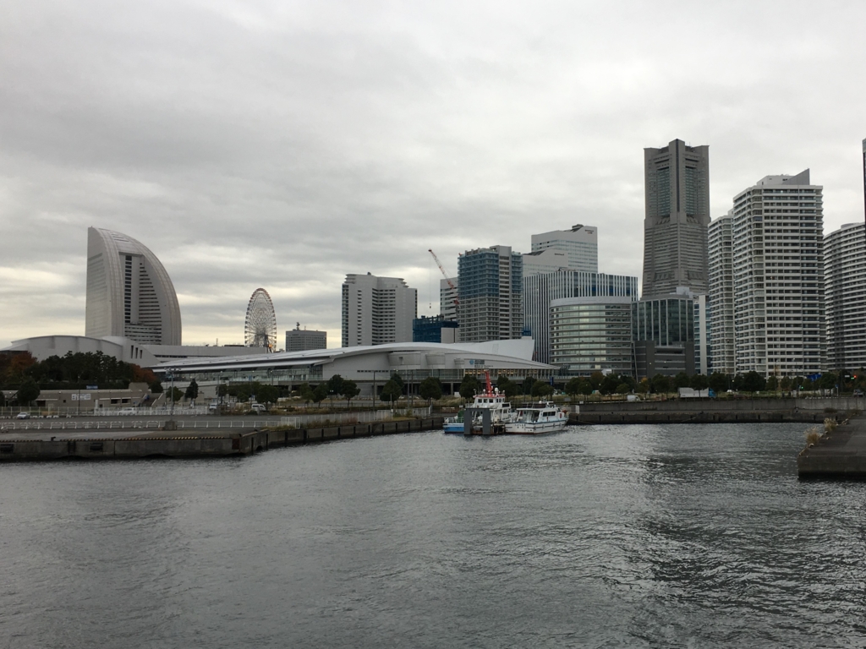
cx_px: 433
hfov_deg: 61.7
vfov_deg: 48.2
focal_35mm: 29
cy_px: 324
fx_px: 726
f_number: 2.2
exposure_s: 1/143
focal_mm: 4.15
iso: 25
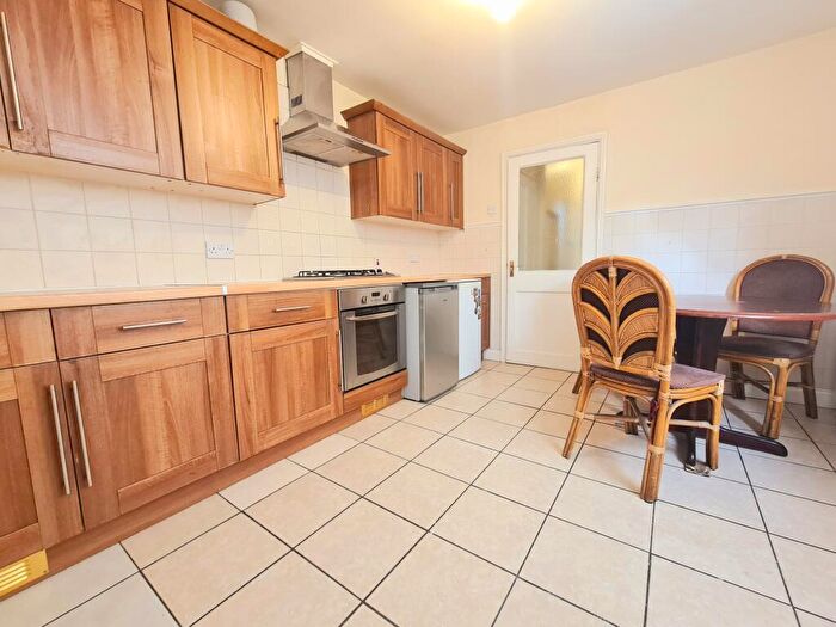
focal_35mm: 13
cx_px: 418
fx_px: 314
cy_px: 314
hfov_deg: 106.2
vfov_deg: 89.9
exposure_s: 1/50
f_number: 2.2
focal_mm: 2.22
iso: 250
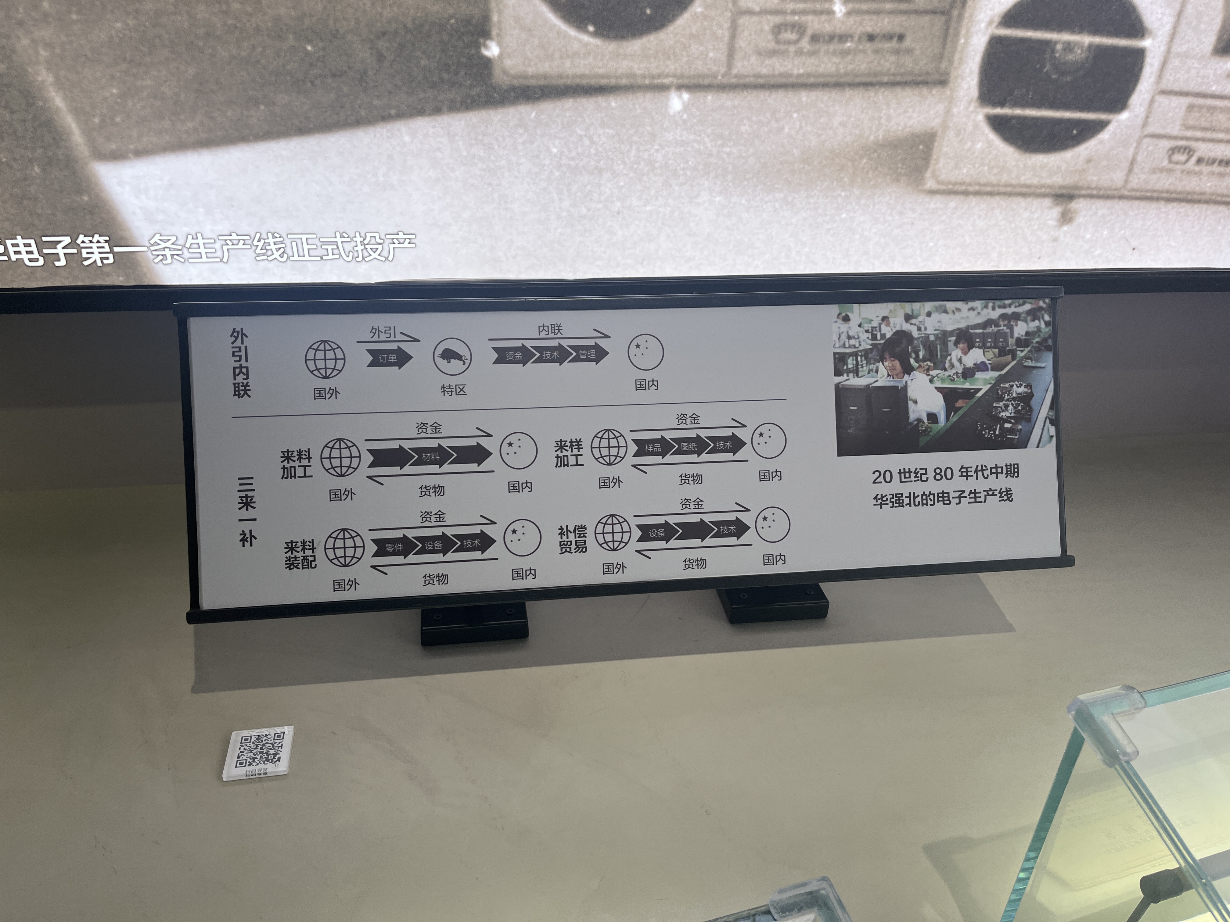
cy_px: 461
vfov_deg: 53.1
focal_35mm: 26
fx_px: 924
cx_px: 615
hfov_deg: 67.3
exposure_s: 1/160
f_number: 1.6
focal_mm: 5.1
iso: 40
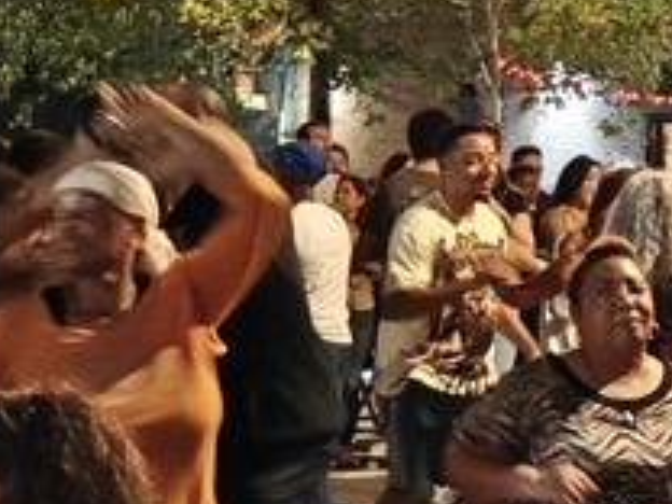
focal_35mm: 133
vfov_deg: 11.1
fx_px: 2582
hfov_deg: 13.7
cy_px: 242
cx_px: 1073
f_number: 1.6
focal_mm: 6.06
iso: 4000
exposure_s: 1/24
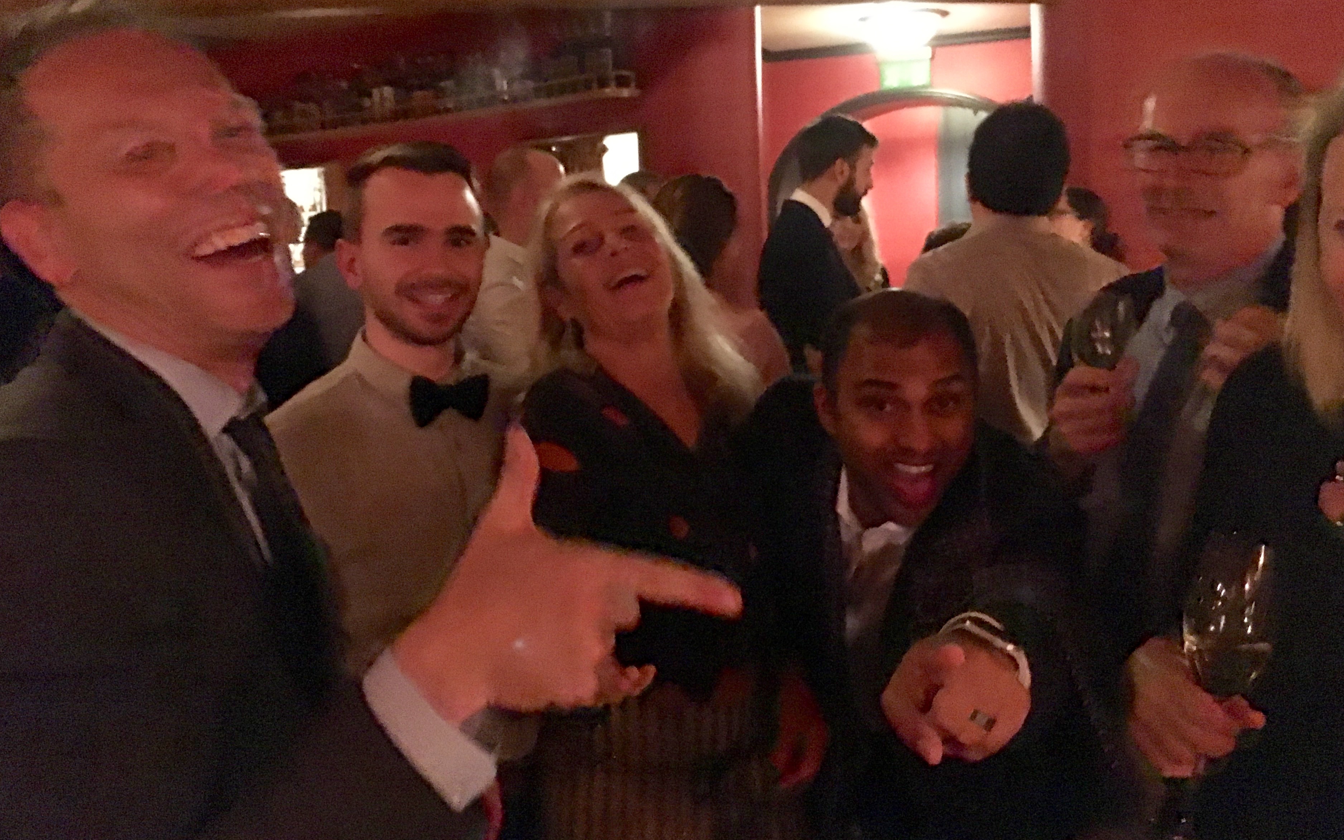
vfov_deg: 38.2
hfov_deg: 58.1
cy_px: 355
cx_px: 699
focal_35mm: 33
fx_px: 1209
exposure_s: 1/17
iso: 2000
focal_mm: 4.15
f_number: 2.2
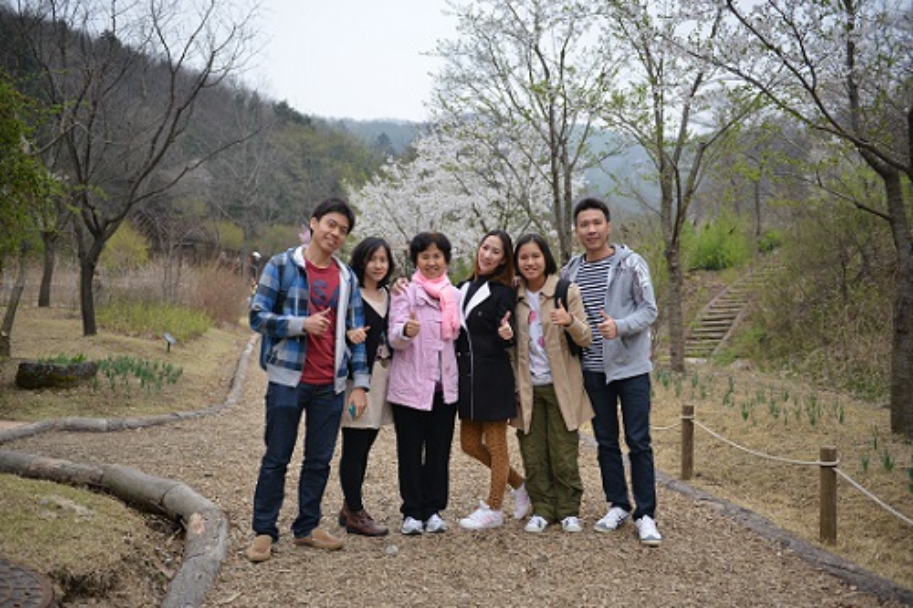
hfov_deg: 54.5
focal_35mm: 35
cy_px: 304
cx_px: 456
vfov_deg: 37.8
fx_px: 887
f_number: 2.8
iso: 1250
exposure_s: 1/2500
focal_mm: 35
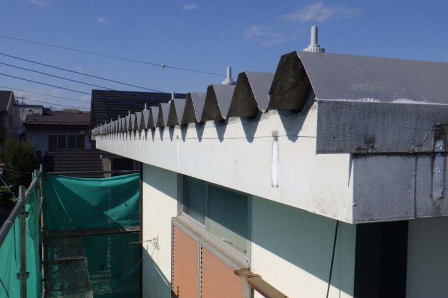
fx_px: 410
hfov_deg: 57.2
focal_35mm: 33
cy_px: 161
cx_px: 213
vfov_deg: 39.9
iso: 125
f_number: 4.2
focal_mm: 5
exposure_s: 1/2000
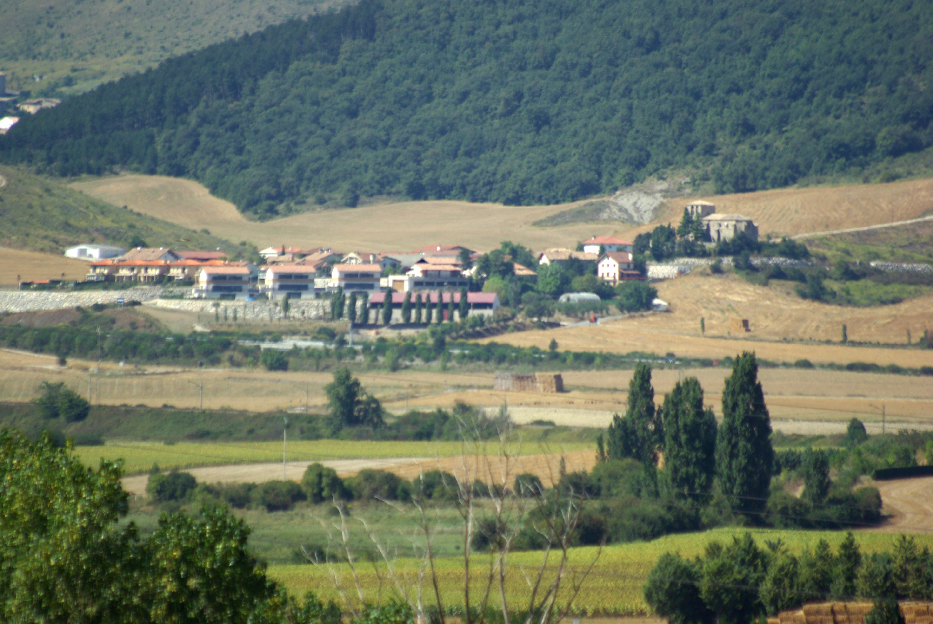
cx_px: 466
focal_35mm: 480
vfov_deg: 2.9
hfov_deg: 4.3
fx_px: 12455
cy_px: 312
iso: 200
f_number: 6.7
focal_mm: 320
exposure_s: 1/1000
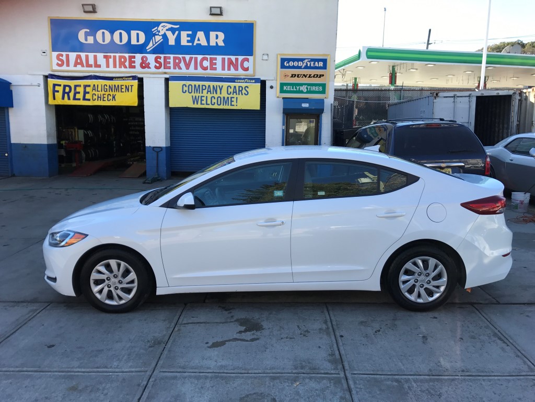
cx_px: 268
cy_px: 201
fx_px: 433
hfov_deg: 63.4
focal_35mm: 28
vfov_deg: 49.7
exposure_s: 1/580
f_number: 1.8
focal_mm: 3.99
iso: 20
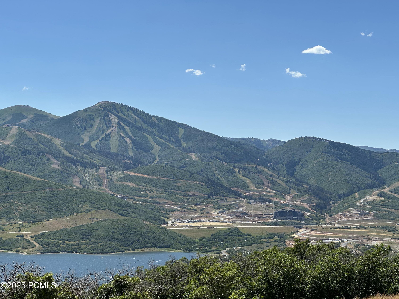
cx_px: 200
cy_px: 150
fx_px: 888
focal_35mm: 77
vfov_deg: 19.1
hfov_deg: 25.3
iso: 32
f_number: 2.8
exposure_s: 1/1043
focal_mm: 9
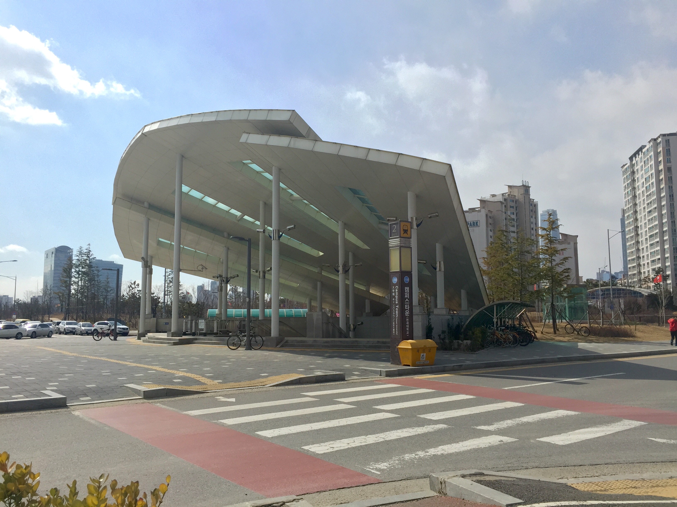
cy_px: 254
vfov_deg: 48.2
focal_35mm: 29
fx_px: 567
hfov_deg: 61.7
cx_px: 338
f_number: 2.2
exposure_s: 1/2198
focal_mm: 4.15
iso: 32
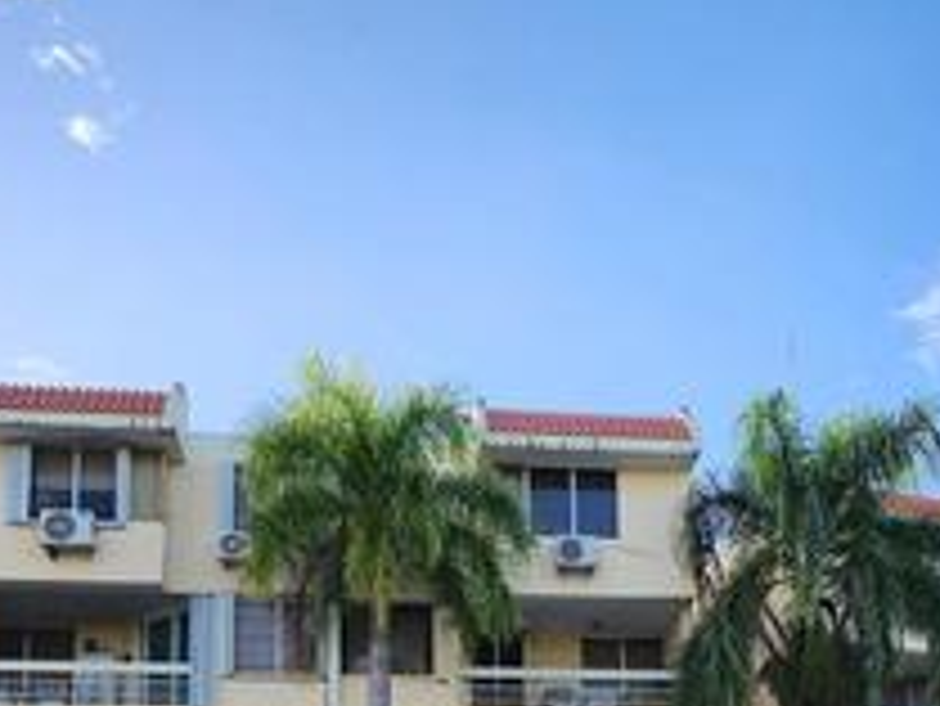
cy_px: 794
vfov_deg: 24.6
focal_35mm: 55
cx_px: 639
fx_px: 1494
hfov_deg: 34.5
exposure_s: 1/550
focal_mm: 6.4
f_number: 1.8
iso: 12
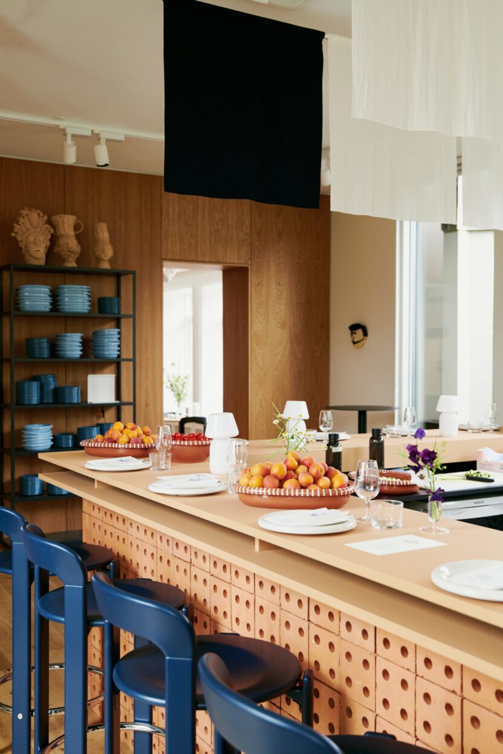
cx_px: 252
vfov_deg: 48.5
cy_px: 377
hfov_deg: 33.4
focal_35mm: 40
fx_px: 838
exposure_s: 1/125
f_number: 4
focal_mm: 40
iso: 800
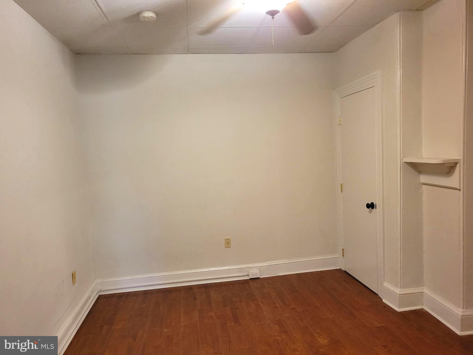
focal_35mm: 26
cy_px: 178
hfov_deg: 67.3
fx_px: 355
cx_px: 236
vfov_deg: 53.1
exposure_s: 1/40
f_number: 1.8
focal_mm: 5.4
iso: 500
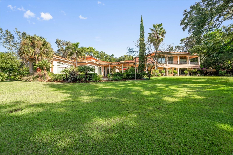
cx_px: 116
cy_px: 78
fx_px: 91
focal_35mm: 14
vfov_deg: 81.2
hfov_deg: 104.3
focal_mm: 14
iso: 32
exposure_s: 1/20
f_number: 7.1
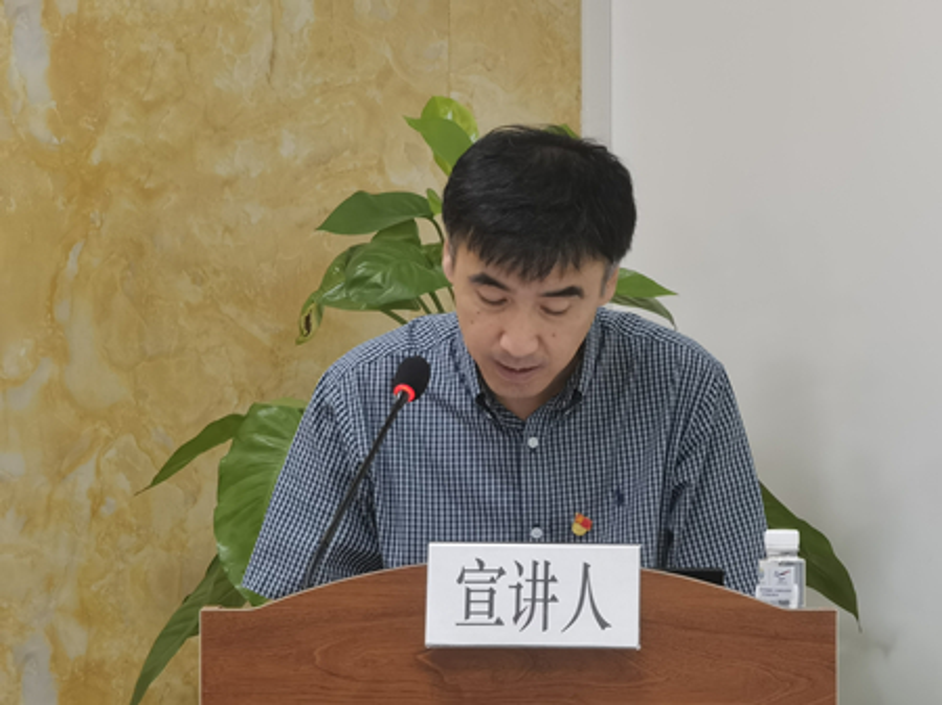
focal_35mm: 174
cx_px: 471
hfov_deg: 11.4
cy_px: 352
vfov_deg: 8.5
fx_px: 4733
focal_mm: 14.45
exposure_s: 1/33.2
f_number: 3.4
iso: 250
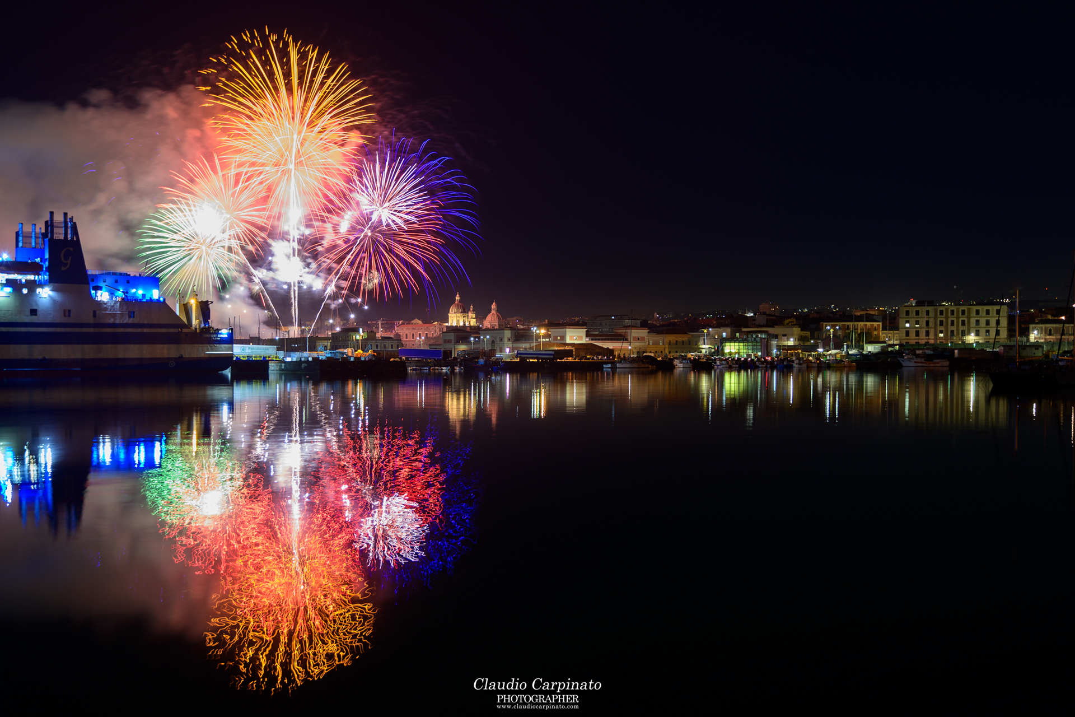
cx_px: 538
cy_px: 358
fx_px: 896
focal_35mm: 30
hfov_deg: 61.9
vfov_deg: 43.6
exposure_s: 5
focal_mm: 30
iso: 100
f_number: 5
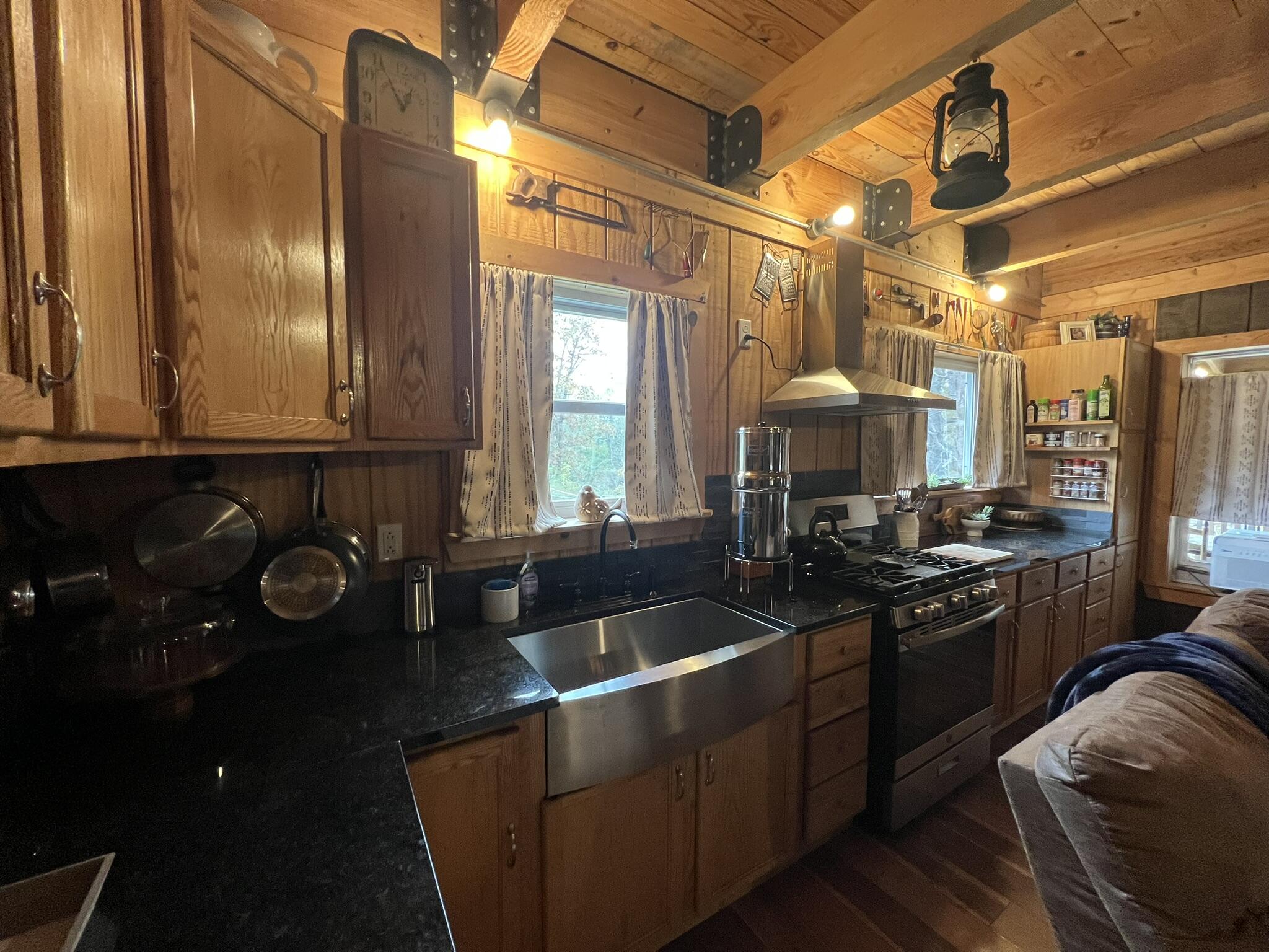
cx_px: 634
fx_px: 477
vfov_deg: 89.9
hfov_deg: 106.2
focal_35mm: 13
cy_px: 476
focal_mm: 1.57
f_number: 1.8
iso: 320
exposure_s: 1/60
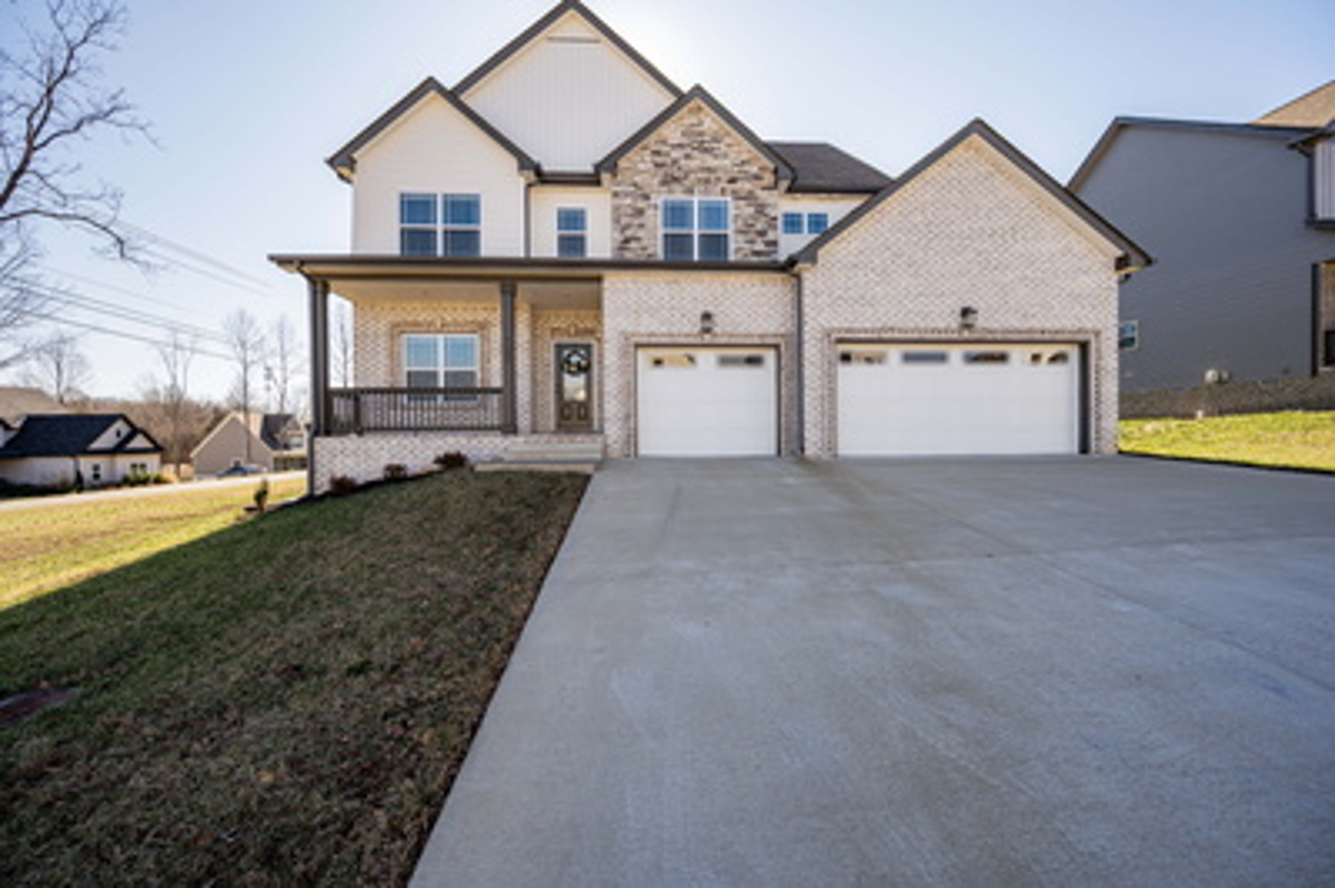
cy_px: 444
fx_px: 519
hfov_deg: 104.3
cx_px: 668
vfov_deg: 81.1
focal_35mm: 14
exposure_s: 1/160
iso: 100
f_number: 6.3
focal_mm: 14
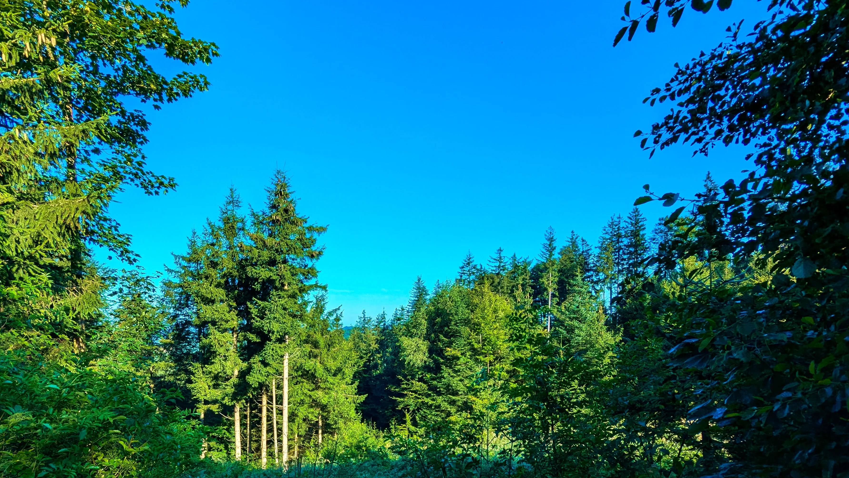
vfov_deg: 54.5
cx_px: 383
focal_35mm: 20
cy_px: 326
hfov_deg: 86.4
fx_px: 450
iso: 50
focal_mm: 2.35
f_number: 2.2
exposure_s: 1/1010
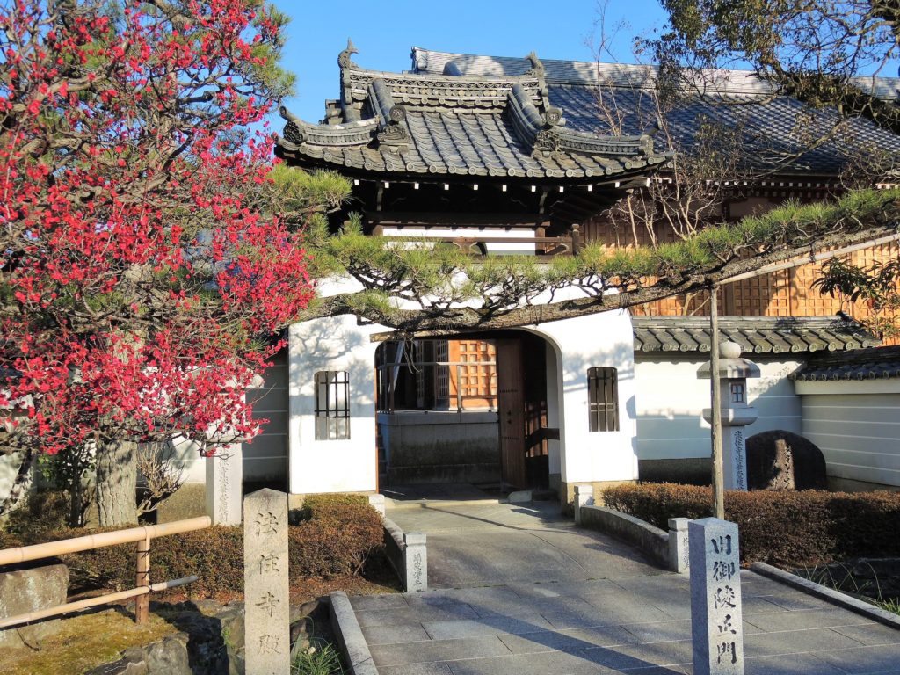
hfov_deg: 55.4
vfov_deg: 42.9
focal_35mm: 33
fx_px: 858
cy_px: 338
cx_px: 450
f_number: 2.2
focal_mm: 7
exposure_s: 1/1250
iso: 80
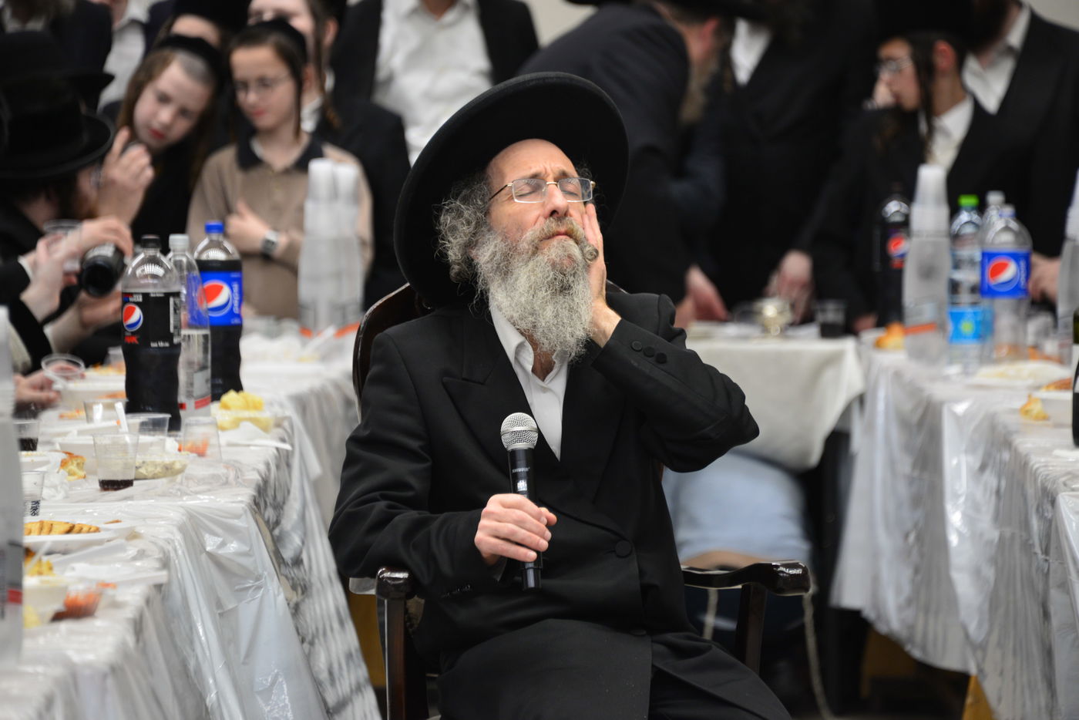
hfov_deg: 6.9
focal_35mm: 300
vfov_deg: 4.6
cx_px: 540
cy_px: 360
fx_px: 8993
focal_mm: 300
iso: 1000
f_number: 5.6
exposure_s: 1/100
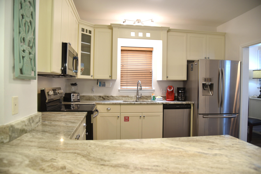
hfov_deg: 73.7
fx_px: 174
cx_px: 130
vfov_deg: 53.2
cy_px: 87
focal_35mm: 24
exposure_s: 1/60
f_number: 4
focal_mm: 24
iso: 560
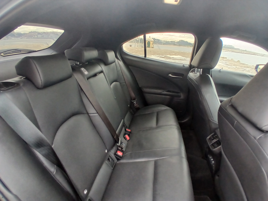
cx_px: 134
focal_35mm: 17
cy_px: 100
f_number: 2.2
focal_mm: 1.4
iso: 100
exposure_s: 1/33.3
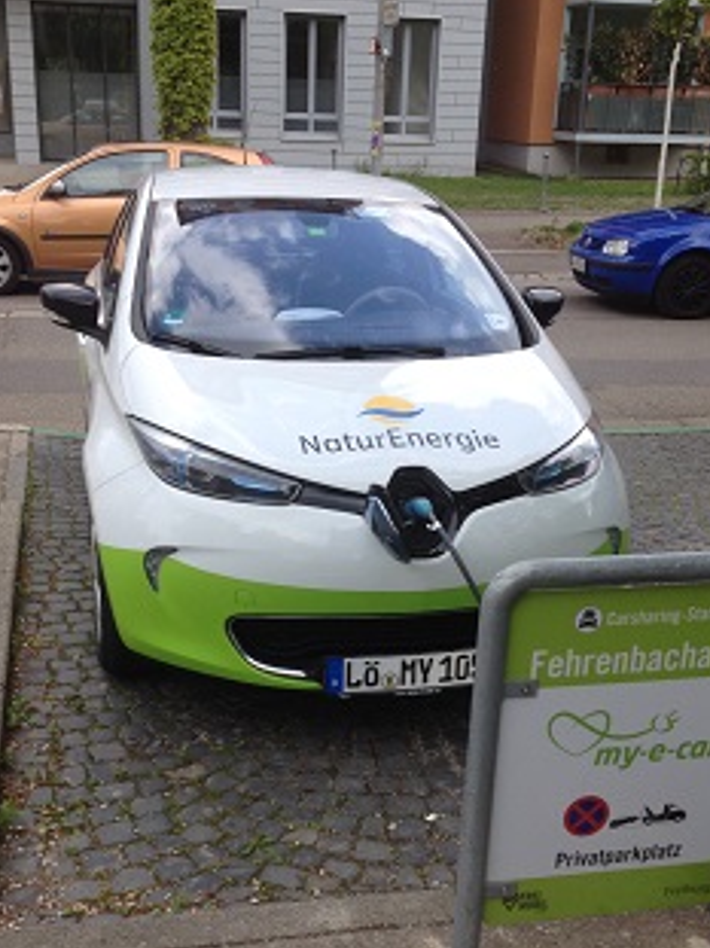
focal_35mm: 45
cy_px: 567
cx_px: 326
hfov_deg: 32.1
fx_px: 1231
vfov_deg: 41.9
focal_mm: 4.28
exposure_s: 1/472
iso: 50
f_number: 2.4
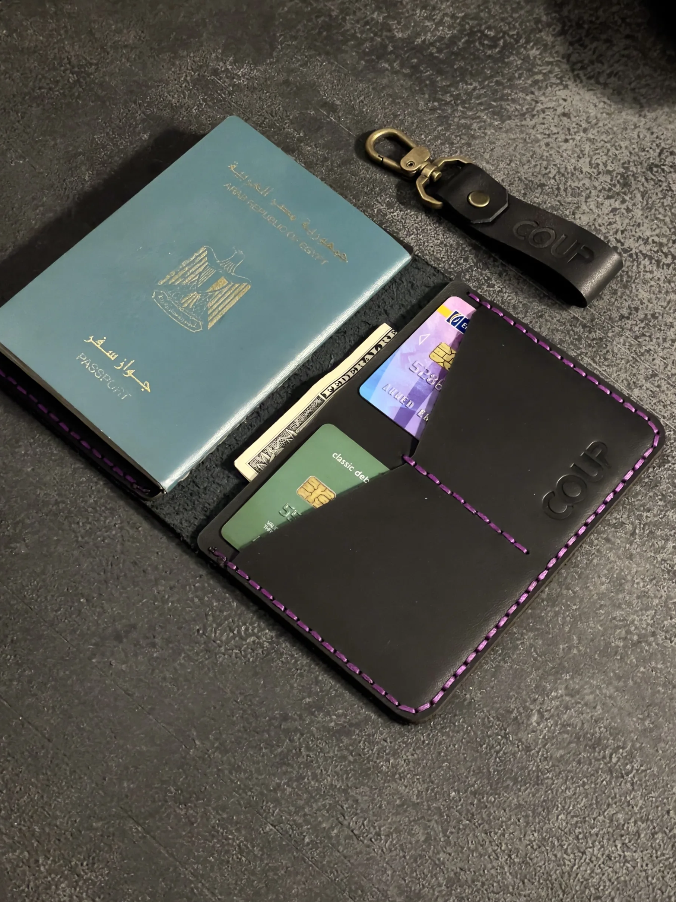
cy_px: 436
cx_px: 326
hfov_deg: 26.6
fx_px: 1432
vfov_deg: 34.9
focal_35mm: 55
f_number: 2
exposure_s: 1/33
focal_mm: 6
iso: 800
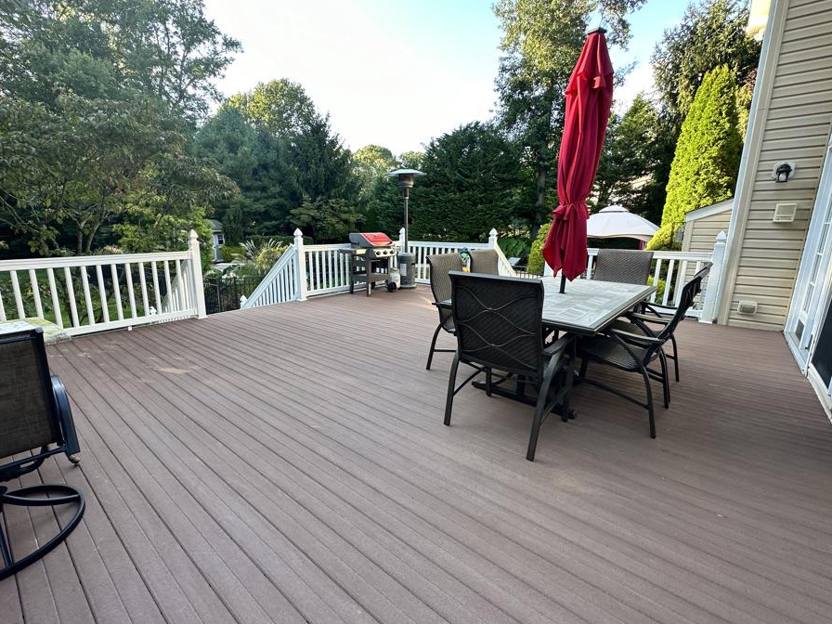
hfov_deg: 94.2
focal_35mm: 16
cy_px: 306
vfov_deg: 78.1
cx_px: 373
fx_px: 385
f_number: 2.2
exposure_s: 1/111
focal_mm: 2.22
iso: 40
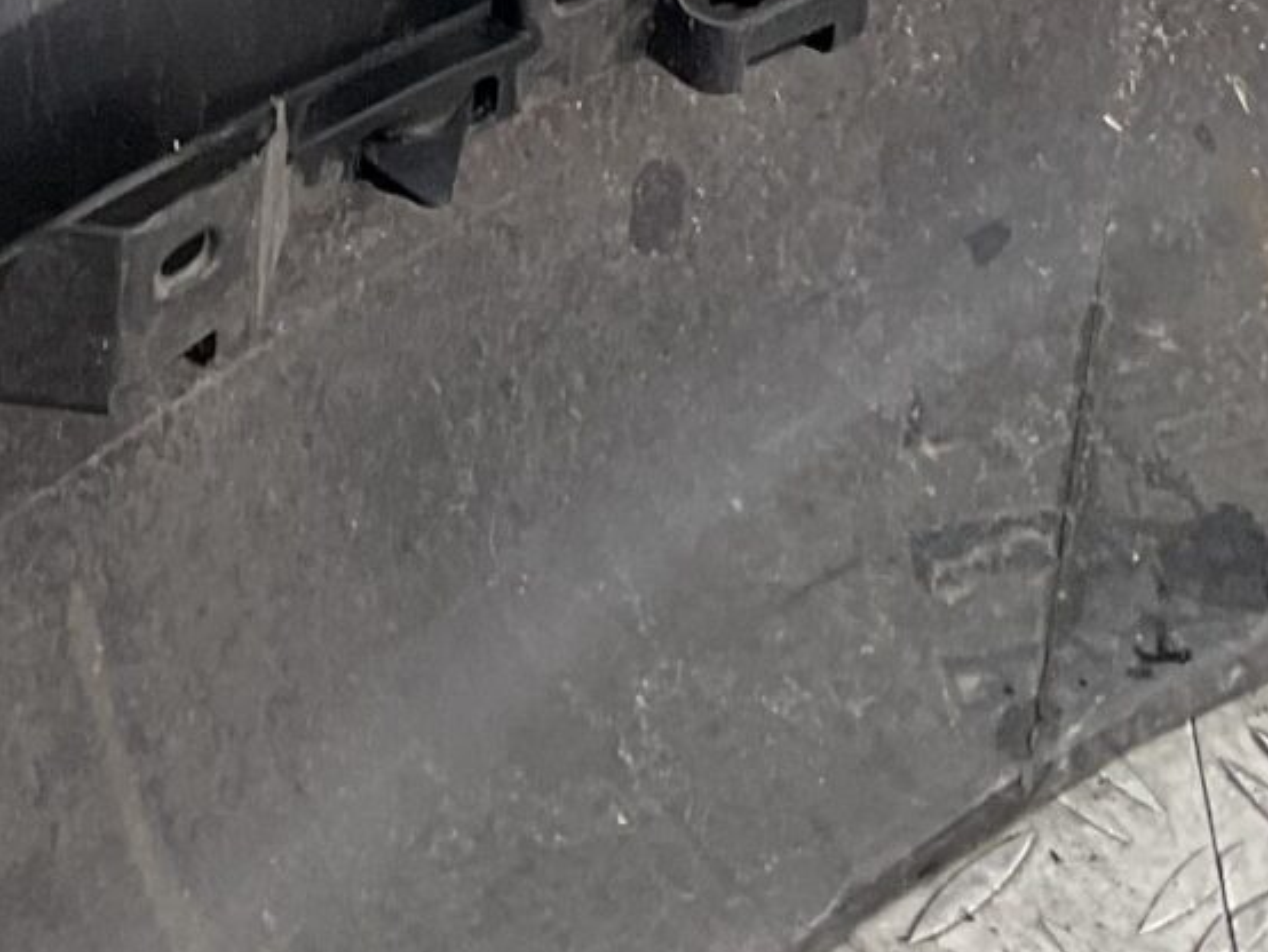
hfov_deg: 14.5
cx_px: 105
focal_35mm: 134
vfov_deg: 9.9
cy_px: -1208
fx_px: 4911
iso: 32
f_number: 1.8
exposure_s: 1/100
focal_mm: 3
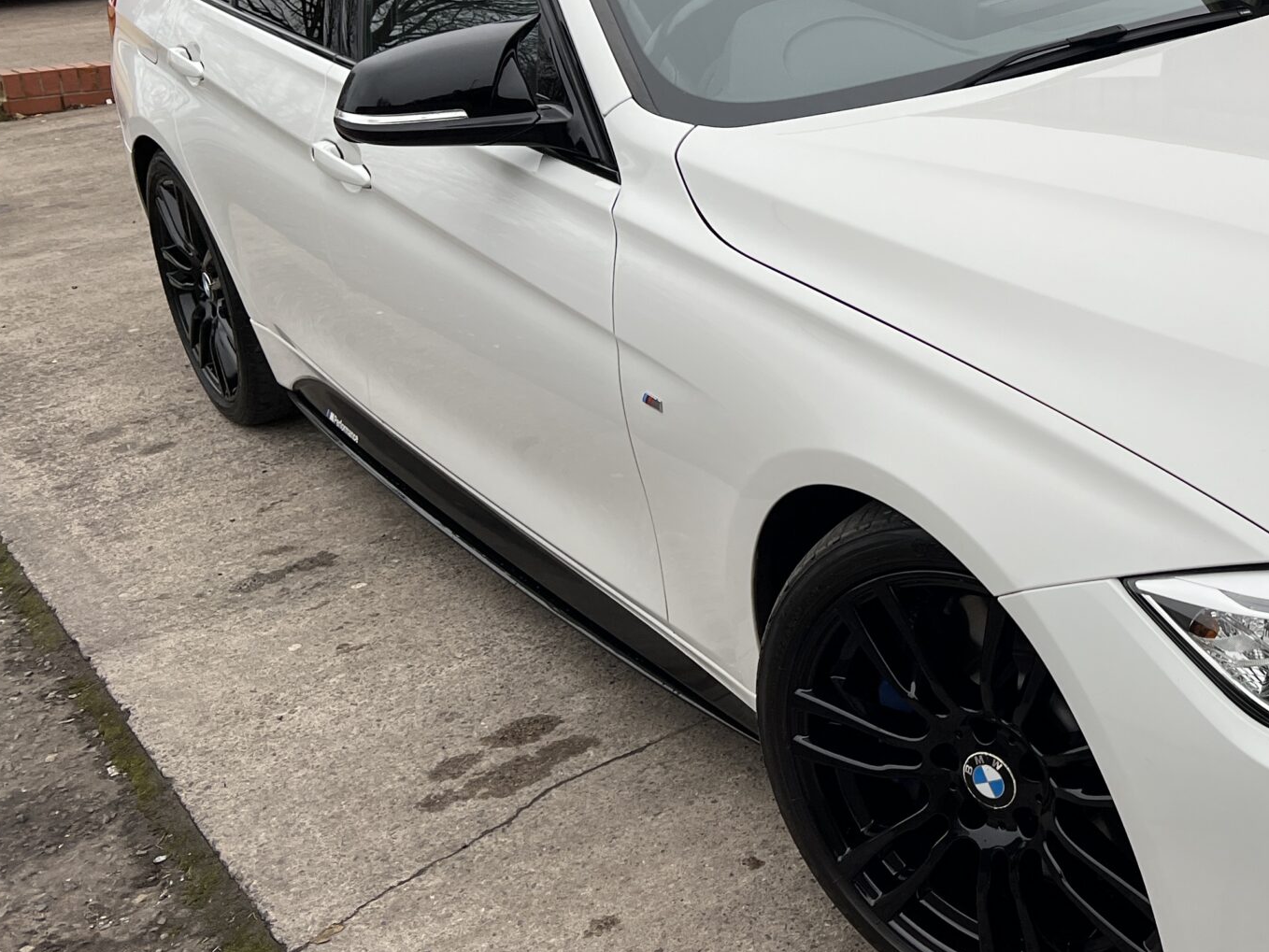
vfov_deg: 29.5
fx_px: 1797
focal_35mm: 49
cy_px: 342
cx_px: 1124
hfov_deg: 36.6
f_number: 1.5
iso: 50
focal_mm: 5.7
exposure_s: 1/466
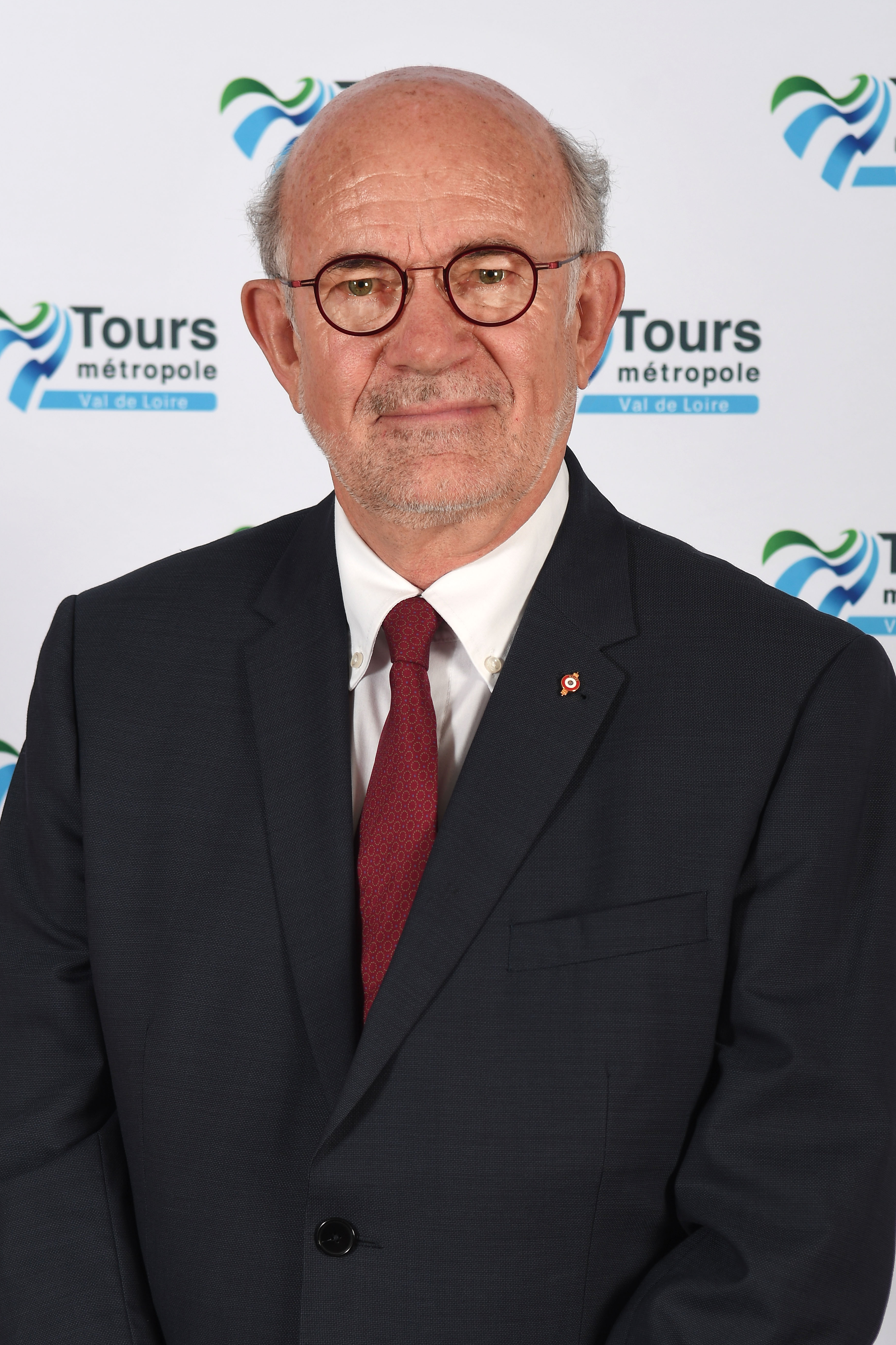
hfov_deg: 16.4
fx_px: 3118
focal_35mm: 84
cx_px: 453
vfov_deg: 24.3
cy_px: 678
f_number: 6.3
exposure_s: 1/200
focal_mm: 55
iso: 100
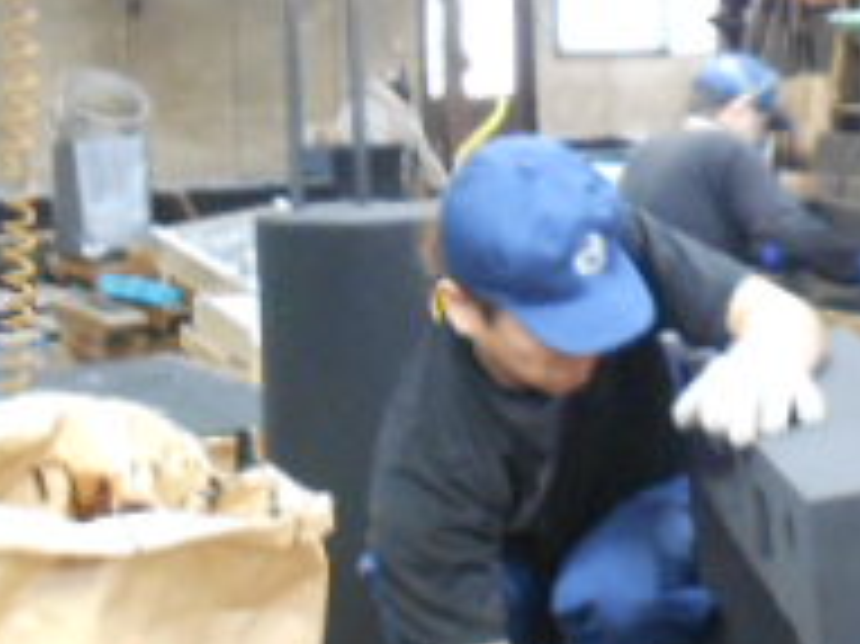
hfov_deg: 21.8
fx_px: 2160
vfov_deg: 16.9
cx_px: 833
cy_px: 239
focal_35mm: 87
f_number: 3.2
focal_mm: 4.6
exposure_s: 1/8
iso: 400
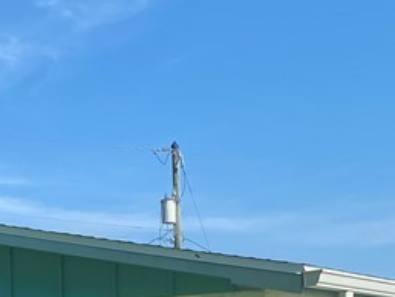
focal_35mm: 103
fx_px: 1176
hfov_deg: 19.1
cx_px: 214
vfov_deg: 13.5
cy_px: 461
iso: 32
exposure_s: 1/2625
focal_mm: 4.25
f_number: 1.8
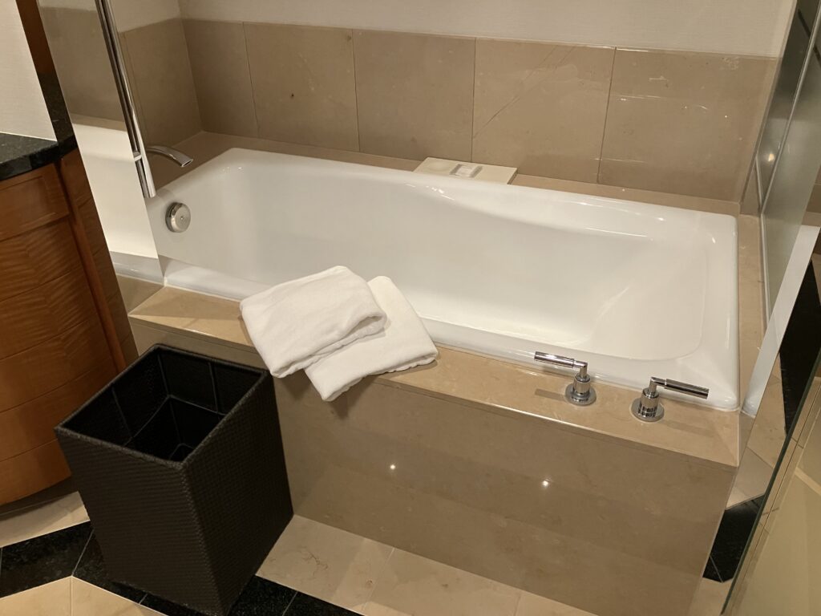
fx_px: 664
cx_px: 410
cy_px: 308
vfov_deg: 49.7
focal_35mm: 28
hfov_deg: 63.4
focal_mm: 3.99
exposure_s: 1/50
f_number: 1.8
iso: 200
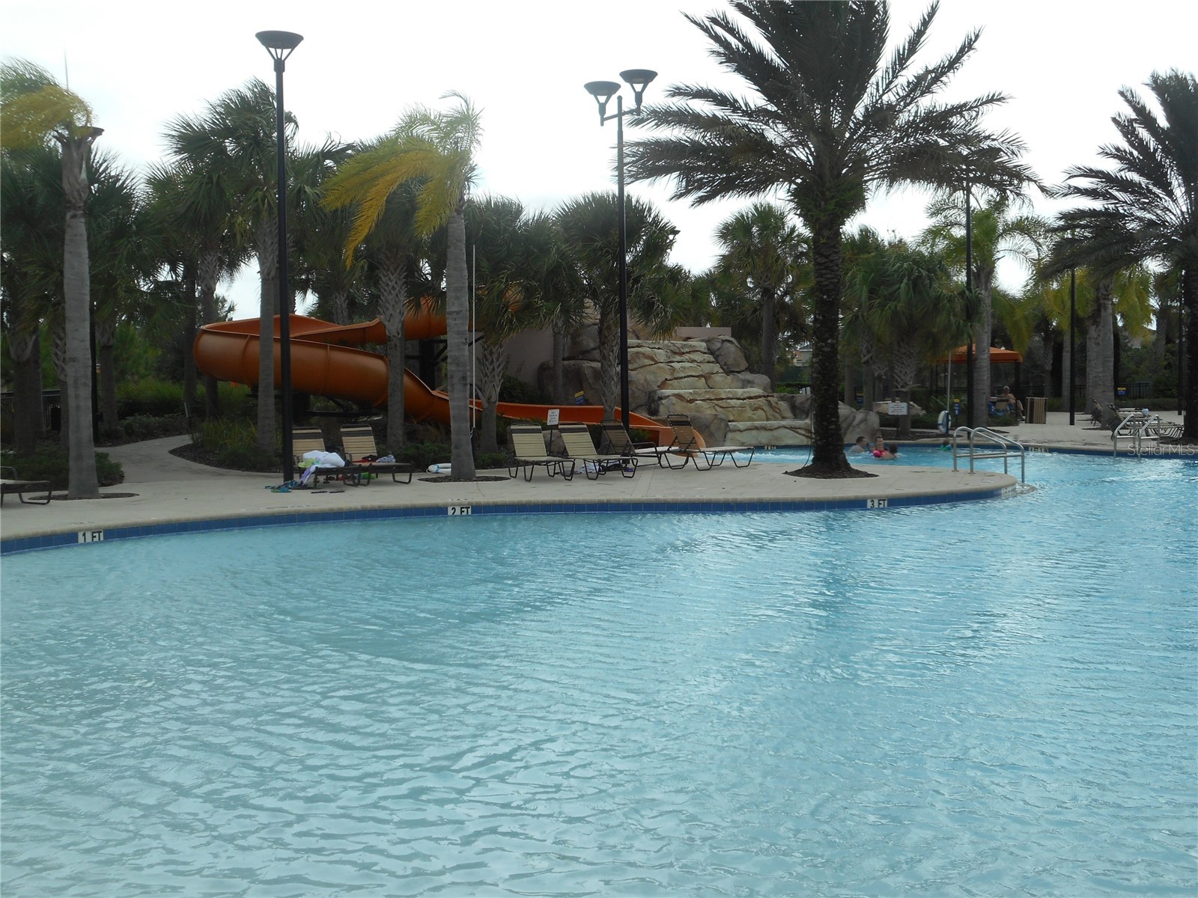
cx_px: 599
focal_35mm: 39
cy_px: 449
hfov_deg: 47.9
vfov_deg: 36.8
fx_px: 1350
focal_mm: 6.9
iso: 80
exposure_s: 1/320
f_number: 4.5
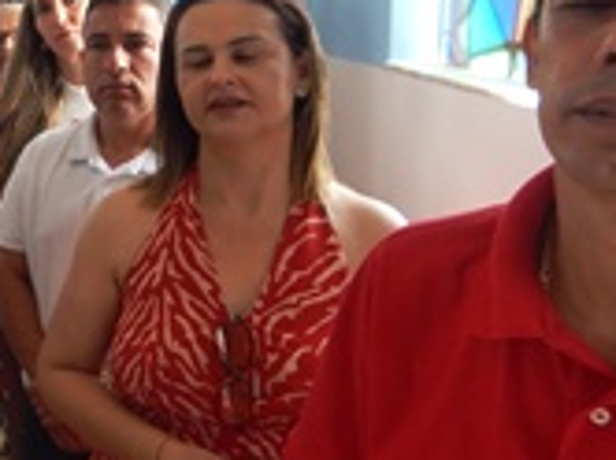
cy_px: 148
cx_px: -210
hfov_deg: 26.1
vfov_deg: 23.5
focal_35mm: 62
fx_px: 1102
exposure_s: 1/80
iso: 125
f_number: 3
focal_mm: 4
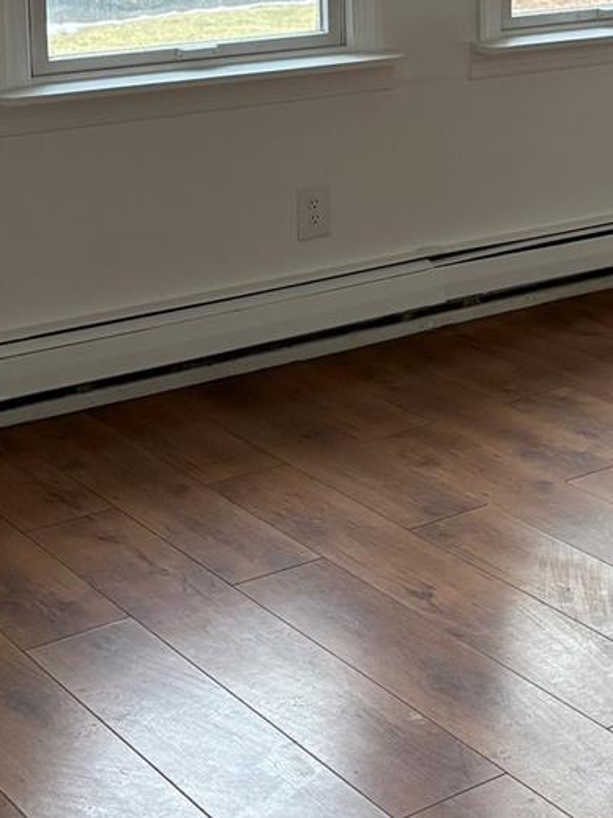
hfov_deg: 18.3
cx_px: 714
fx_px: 1819
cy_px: 25
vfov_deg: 24.3
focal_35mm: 77
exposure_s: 1/120
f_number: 1.6
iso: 250
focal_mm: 5.96
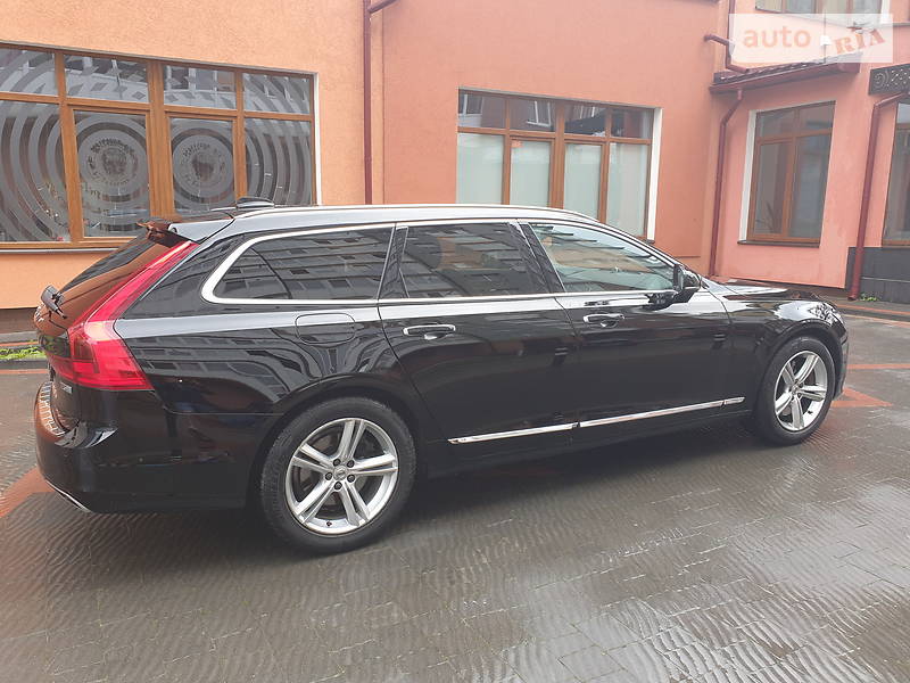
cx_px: 455
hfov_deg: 67.3
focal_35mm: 26
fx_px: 683
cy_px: 342
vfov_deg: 53.1
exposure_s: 1/192
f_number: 2.4
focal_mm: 4.3
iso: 50
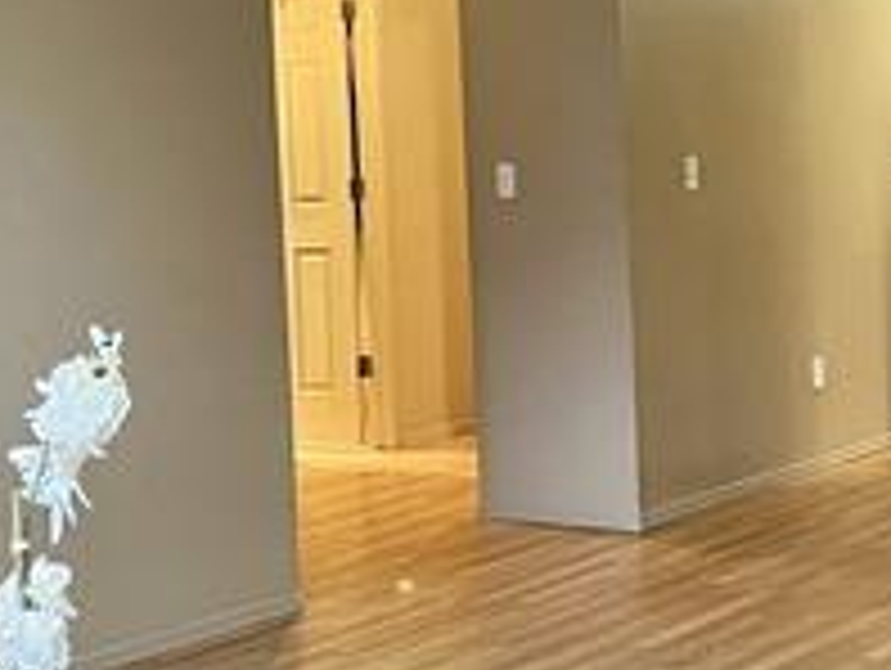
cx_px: 742
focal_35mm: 84
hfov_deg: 22.9
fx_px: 2165
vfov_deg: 17.5
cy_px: 189
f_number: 1.5
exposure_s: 1/60
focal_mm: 5.7
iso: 500
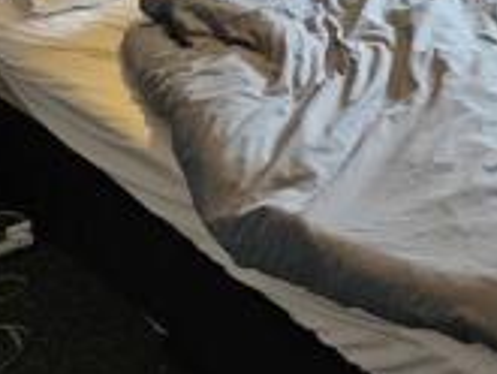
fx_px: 661
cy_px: -110
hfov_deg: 37.1
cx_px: 492
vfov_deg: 26.7
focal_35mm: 46
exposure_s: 1/33
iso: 400
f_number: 2.2
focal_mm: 2.2
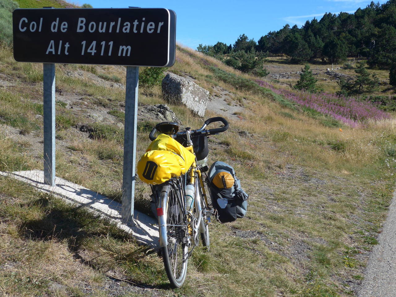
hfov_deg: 34.9
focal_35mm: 55
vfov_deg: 26.6
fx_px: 629
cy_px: 148
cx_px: 198
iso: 80
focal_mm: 11.3
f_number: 3.4
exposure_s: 1/1000
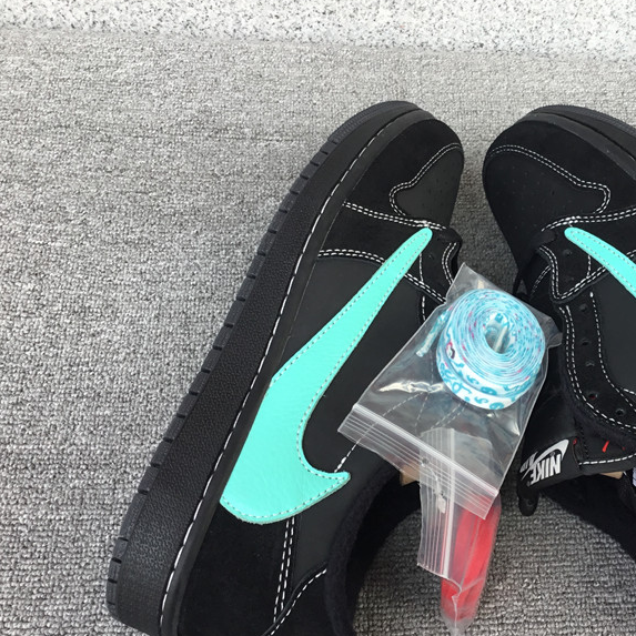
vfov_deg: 39.1
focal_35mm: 43
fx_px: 894
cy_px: 358
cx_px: 479
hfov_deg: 38.1
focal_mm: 3.3
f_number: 2.4
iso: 25
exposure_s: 1/100
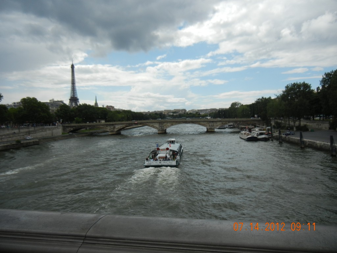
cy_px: 126
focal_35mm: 30
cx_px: 168
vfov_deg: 46.8
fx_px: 292
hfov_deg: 60.0
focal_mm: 5.4
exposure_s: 1/571
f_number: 7
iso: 160
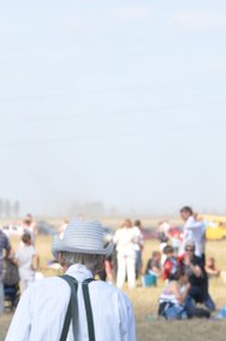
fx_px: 4728
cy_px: 382
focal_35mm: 500
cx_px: 67
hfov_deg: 2.7
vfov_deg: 4.1
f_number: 8
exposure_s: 1/80
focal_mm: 125
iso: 200
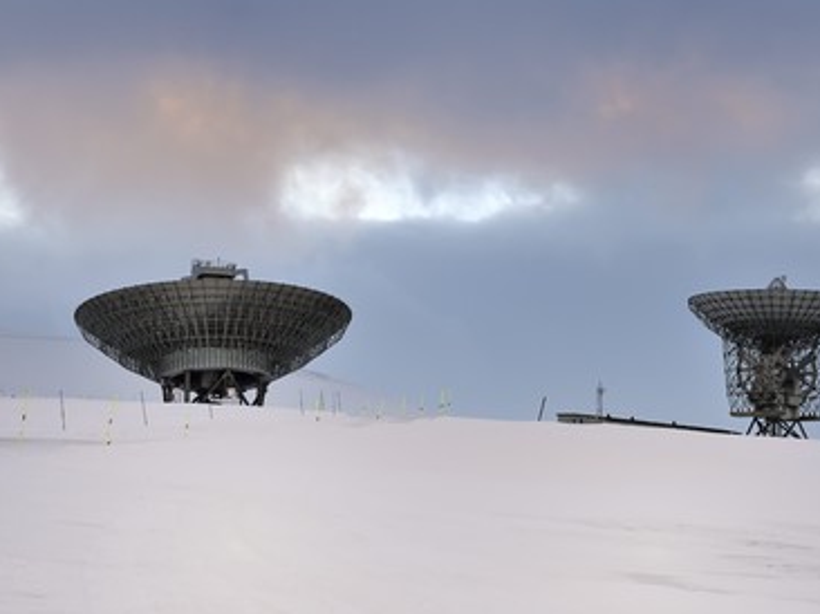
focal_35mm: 116
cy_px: 305
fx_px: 2746
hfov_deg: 17.0
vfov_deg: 12.8
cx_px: 446
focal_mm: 105
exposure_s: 1/250
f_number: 9
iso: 400
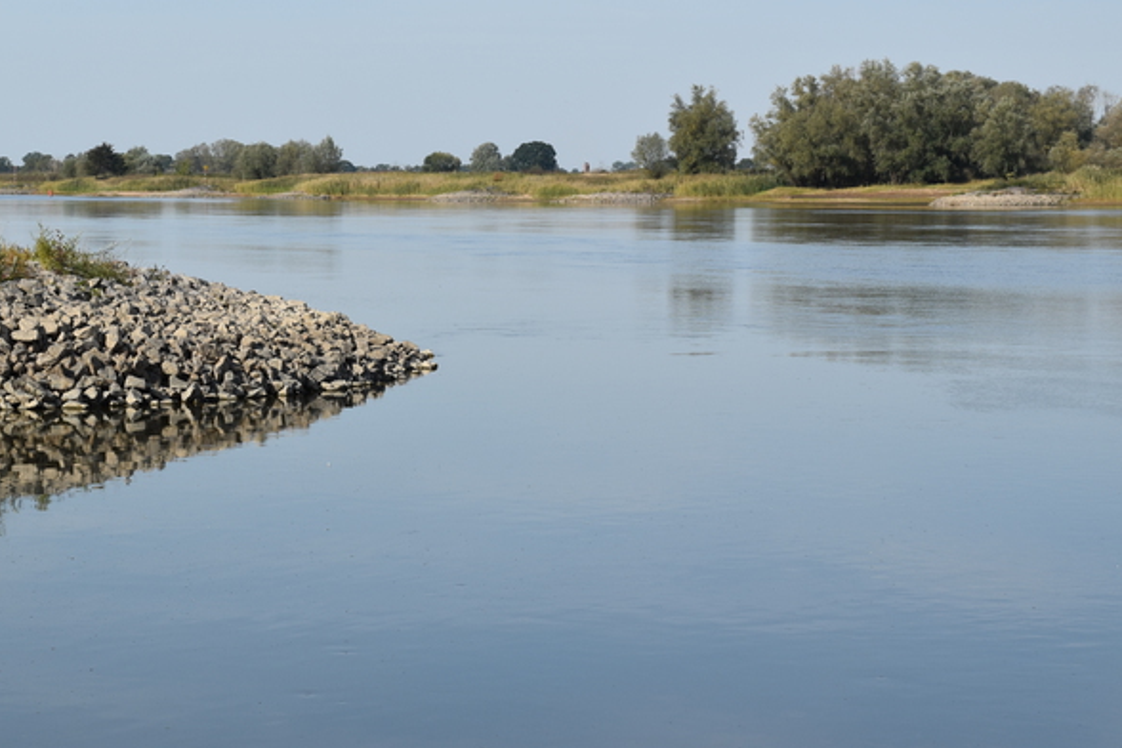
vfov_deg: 13.4
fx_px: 3179
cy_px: 339
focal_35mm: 102
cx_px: 361
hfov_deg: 19.9
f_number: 10
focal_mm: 50
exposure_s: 1/400
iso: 200
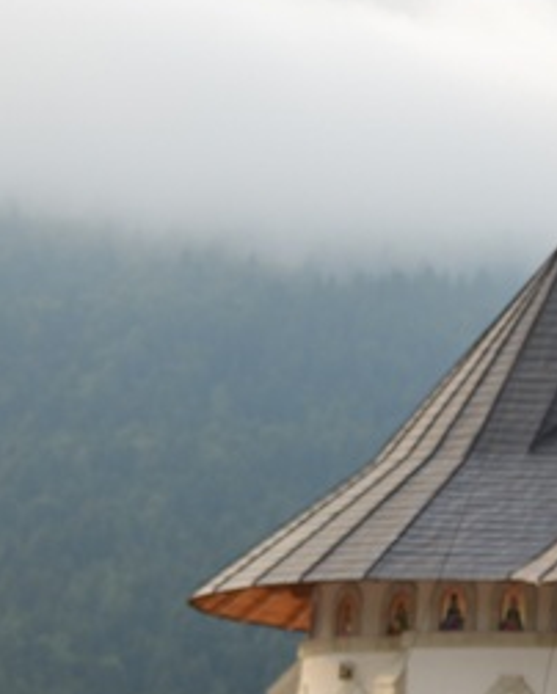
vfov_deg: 10.5
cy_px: 295
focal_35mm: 183
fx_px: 3766
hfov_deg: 7.9
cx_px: 1274
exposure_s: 1/640
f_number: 2.8
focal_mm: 48
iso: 100
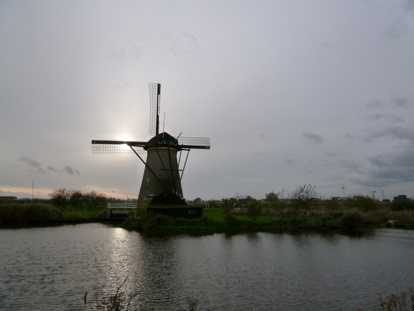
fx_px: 287
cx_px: 207
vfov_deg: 56.8
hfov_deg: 71.6
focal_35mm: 24
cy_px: 156
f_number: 2.5
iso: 160
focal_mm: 4.3
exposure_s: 1/800
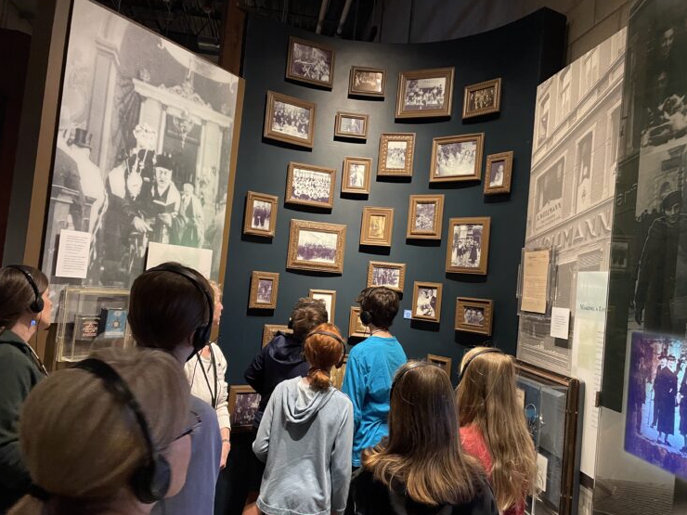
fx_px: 536
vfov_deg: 51.4
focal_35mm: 27
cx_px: 344
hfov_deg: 65.3
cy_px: 258
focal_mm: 4.2
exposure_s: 1/30
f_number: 1.6
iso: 500
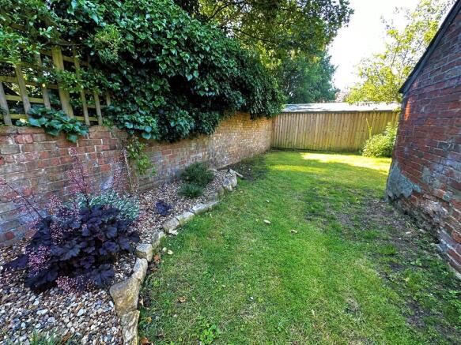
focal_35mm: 14
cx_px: 230
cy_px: 172
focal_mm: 2.22
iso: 64
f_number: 2.2
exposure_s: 1/99
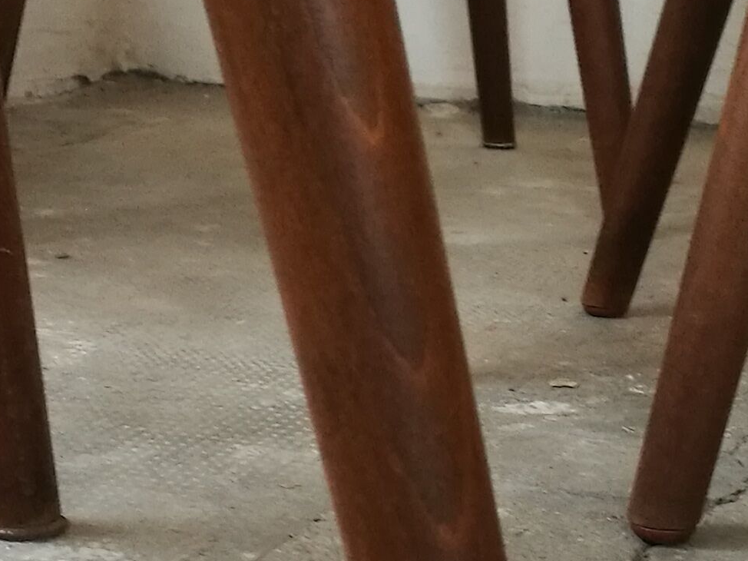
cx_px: 472
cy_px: 370
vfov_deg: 13.4
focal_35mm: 110
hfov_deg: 17.9
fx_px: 2376
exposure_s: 1/33.3
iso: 200
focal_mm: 4.5
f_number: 2.2
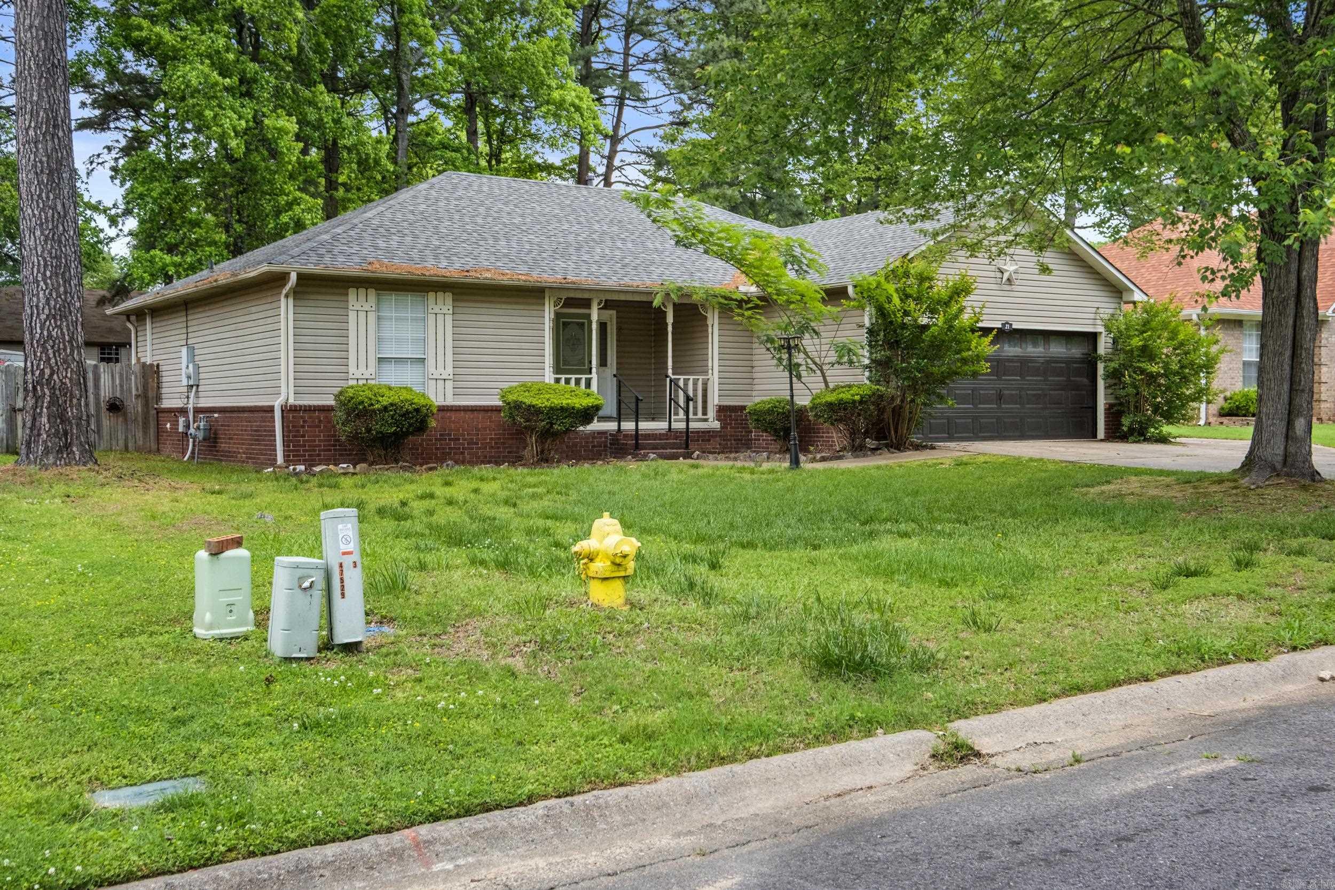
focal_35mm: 36
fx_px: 1335
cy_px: 445
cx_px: 668
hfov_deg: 53.1
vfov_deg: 36.9
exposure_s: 1/60
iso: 800
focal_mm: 24
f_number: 8
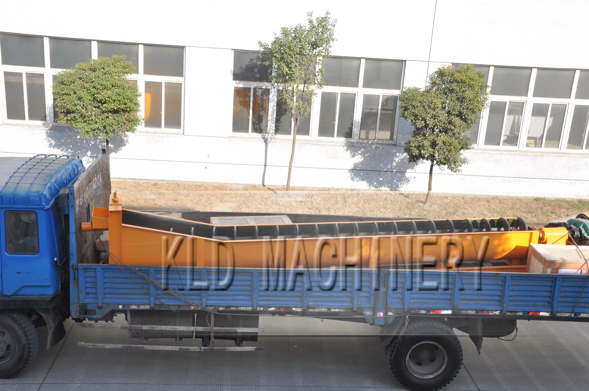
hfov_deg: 46.4
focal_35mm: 42
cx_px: 294
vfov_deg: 31.8
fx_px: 686
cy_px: 196
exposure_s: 1/200
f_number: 13
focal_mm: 28
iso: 400
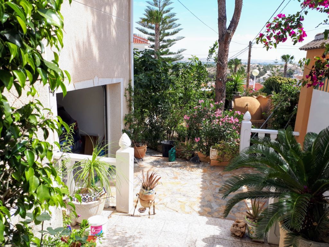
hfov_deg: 65.3
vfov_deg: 51.4
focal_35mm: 27
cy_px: 124
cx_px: 164
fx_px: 257
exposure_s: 1/622
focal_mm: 3.6
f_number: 1.9
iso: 40
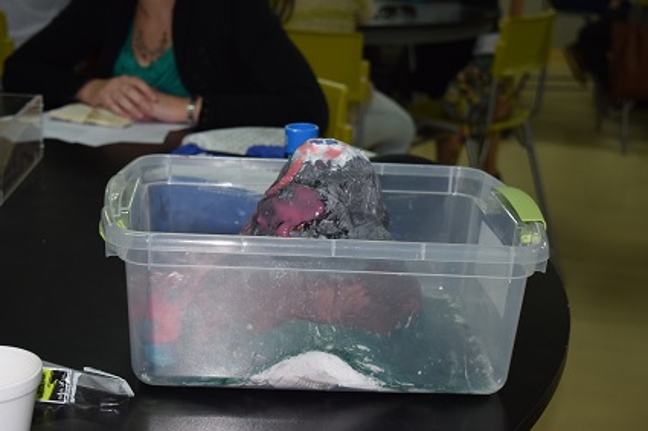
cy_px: 216
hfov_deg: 29.9
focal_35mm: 68
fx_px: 1214
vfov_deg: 20.1
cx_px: 324
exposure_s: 1/80
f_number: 5
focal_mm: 45
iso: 800
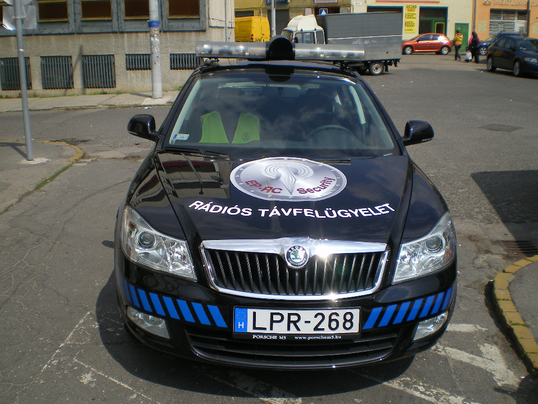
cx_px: 269
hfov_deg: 49.0
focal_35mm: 38
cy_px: 202
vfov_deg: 37.7
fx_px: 591
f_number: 4.6
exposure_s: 1/500
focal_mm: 6.3
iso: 64
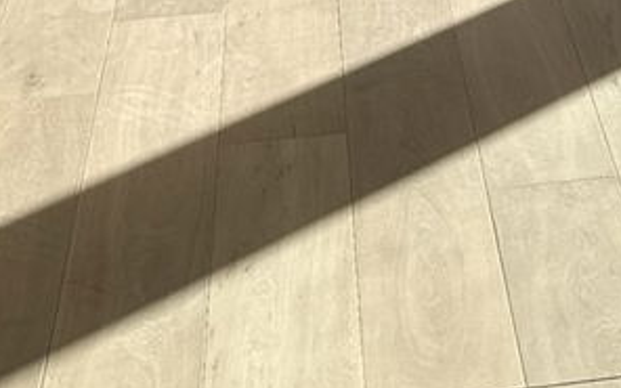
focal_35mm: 149
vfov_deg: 8.2
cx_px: 934
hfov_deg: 13.2
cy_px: -476
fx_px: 2522
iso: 50
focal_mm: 5.7
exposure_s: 1/894
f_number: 1.5
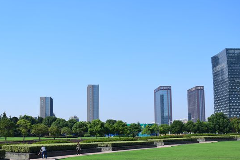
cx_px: 68
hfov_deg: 47.2
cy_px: 106
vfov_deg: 33.1
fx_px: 267
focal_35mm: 40
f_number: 7.1
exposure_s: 1/320
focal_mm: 18
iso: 100
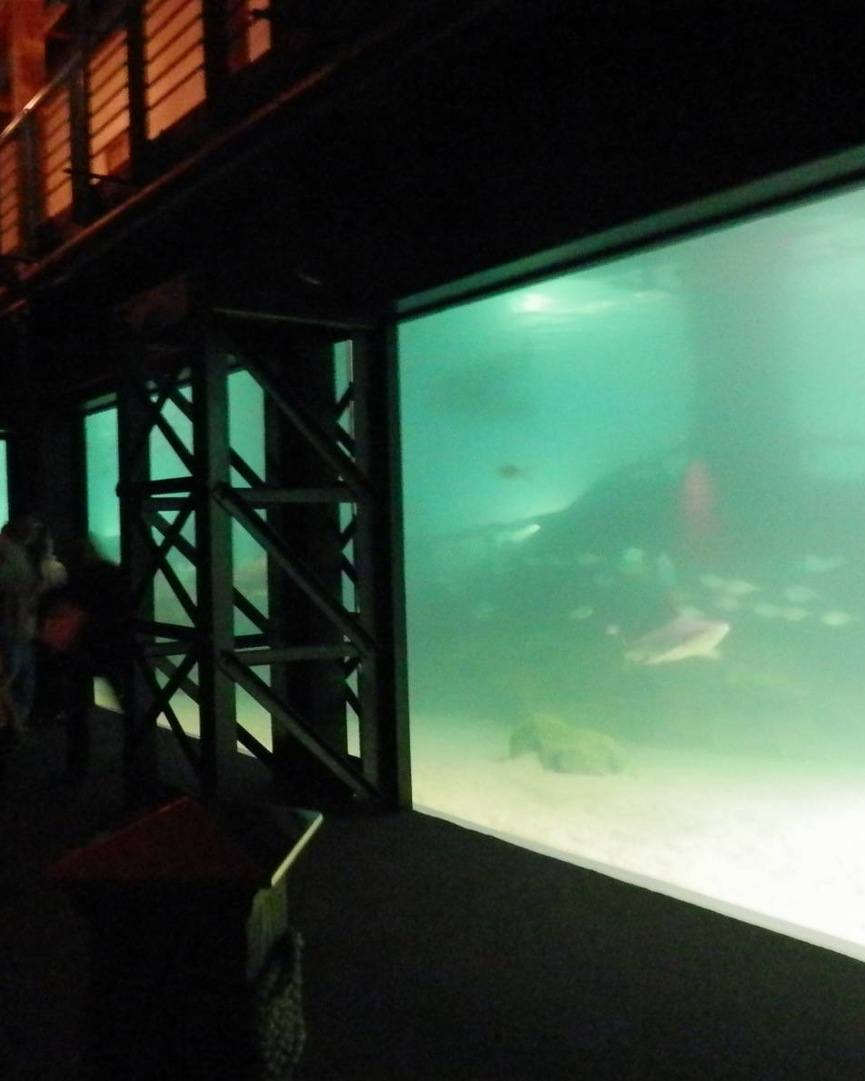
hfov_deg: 44.5
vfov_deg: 54.2
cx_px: 451
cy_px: 534
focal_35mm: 33
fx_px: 1056
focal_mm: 4.5
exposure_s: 1/8
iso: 1000
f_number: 3
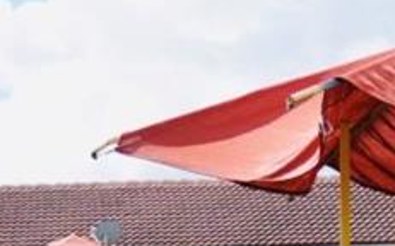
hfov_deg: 9.1
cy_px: 551
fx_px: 2281
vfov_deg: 6.0
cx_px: 862
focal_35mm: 212
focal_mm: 30
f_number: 2.8
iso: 250
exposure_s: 1/5000
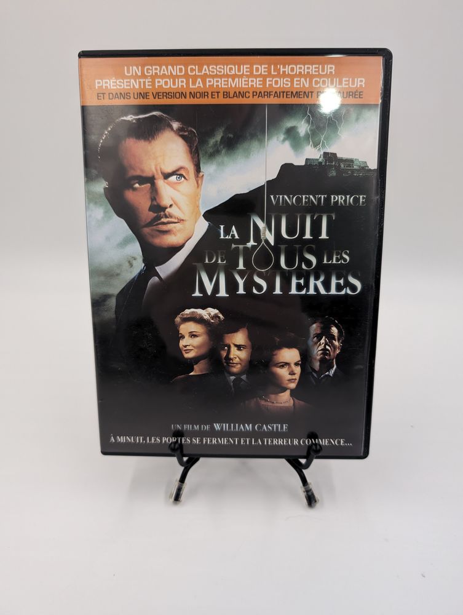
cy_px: 308
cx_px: 232
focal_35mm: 24
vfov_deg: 71.5
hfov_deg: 56.9
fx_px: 427
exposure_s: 1/195
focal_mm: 6.9
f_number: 1.68
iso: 252
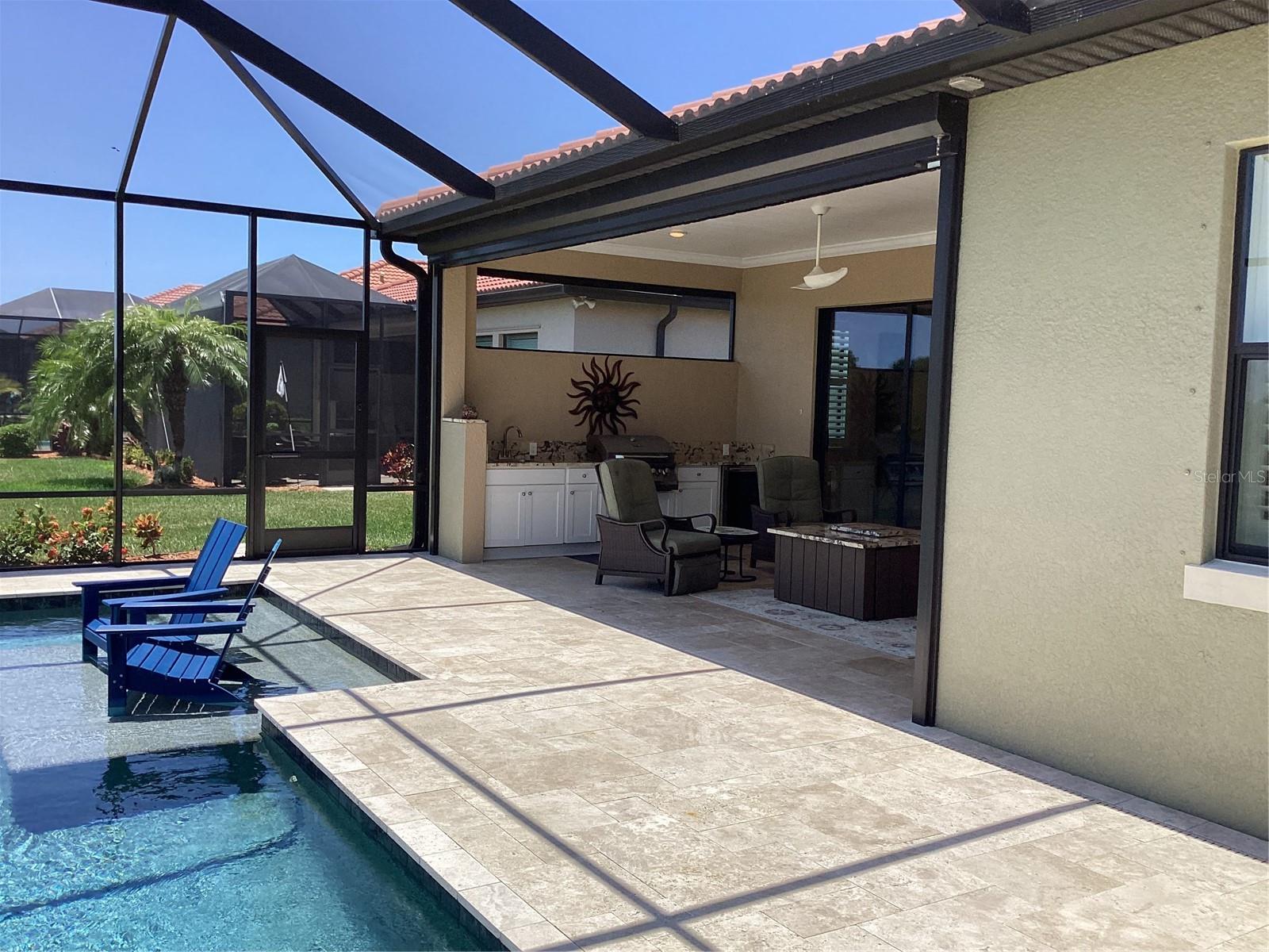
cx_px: 634
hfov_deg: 58.4
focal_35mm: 31
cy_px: 476
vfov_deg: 45.4
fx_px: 1136
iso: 25
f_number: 2.4
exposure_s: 1/926
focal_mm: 3.3
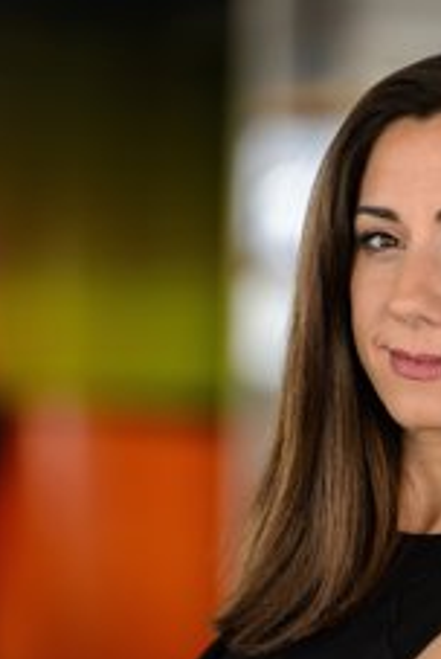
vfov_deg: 6.2
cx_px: 363
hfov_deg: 4.1
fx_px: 6118
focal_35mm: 334
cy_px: 539
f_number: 2.8
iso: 500
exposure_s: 1/80
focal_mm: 195
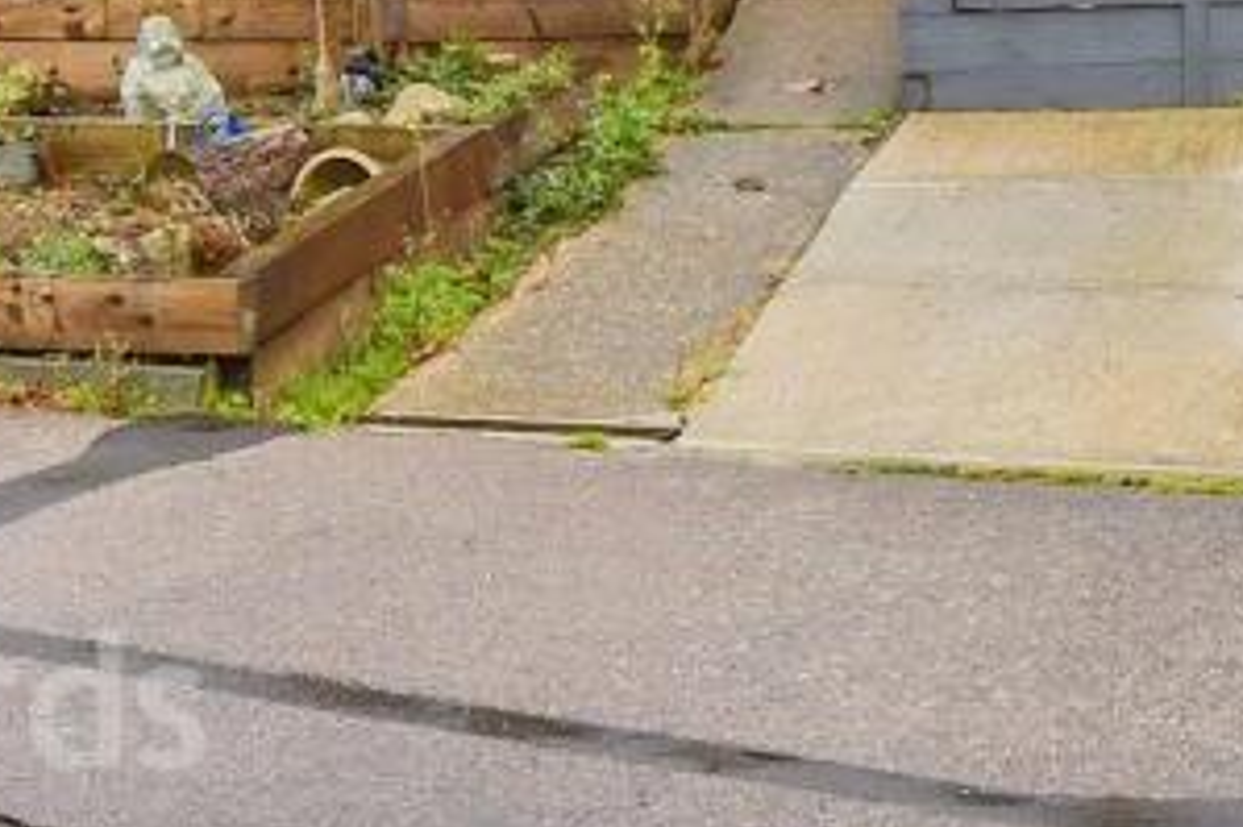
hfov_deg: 27.8
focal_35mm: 72
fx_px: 2485
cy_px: -268
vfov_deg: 17.6
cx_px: 869
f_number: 8
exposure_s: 1/80
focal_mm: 14
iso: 320
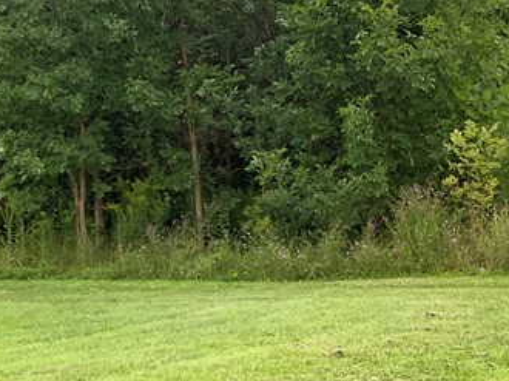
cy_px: 284
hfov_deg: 21.5
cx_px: 410
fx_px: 1322
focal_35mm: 90
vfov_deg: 16.3
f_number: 1.8
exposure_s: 1/122
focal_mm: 3
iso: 16
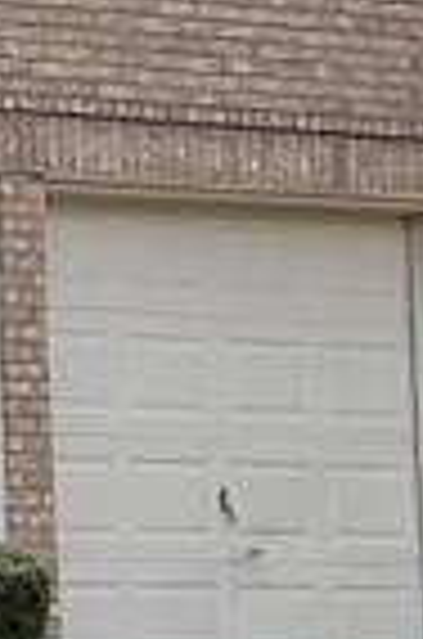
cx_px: -1620
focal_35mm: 218
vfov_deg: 9.4
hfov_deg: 5.1
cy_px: 50
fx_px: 3861
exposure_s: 1/804
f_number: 1.8
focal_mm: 3
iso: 16
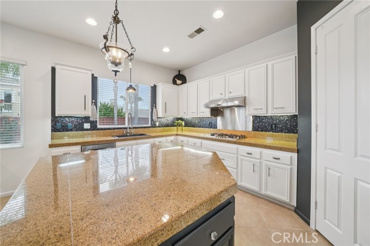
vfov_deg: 85.4
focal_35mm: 13
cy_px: 123
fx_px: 134
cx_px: 185
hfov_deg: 108.4
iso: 400
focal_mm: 13
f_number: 10
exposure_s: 1/15
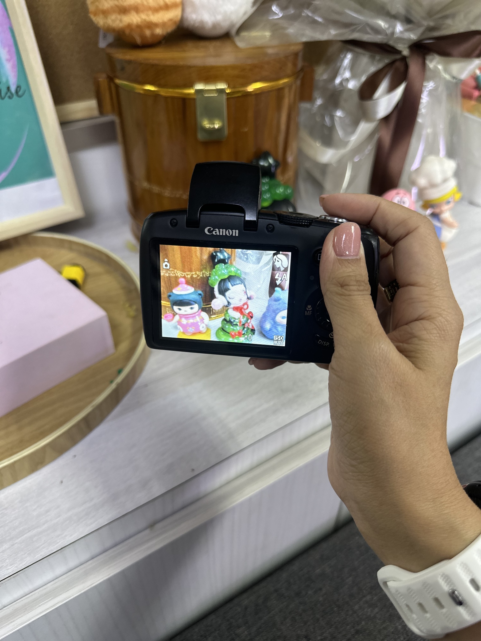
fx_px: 445
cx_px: 240
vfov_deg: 71.6
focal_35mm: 24
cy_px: 320
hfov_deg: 56.8
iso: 160
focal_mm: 6.86
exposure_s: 1/50
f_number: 1.78
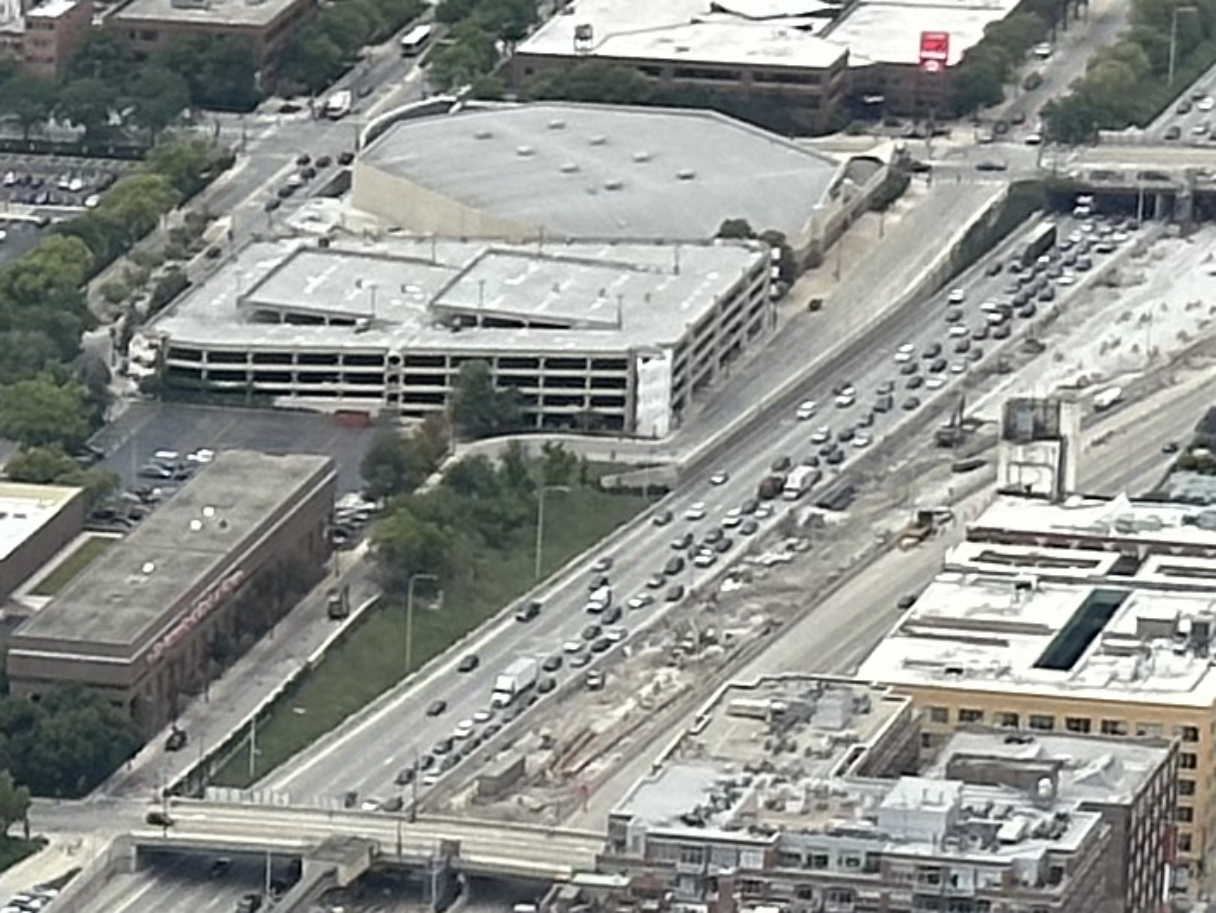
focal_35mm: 274
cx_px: -878
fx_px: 9628
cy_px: 2126
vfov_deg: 5.3
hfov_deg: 7.1
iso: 64
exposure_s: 1/2532
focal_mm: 6.86
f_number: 1.78
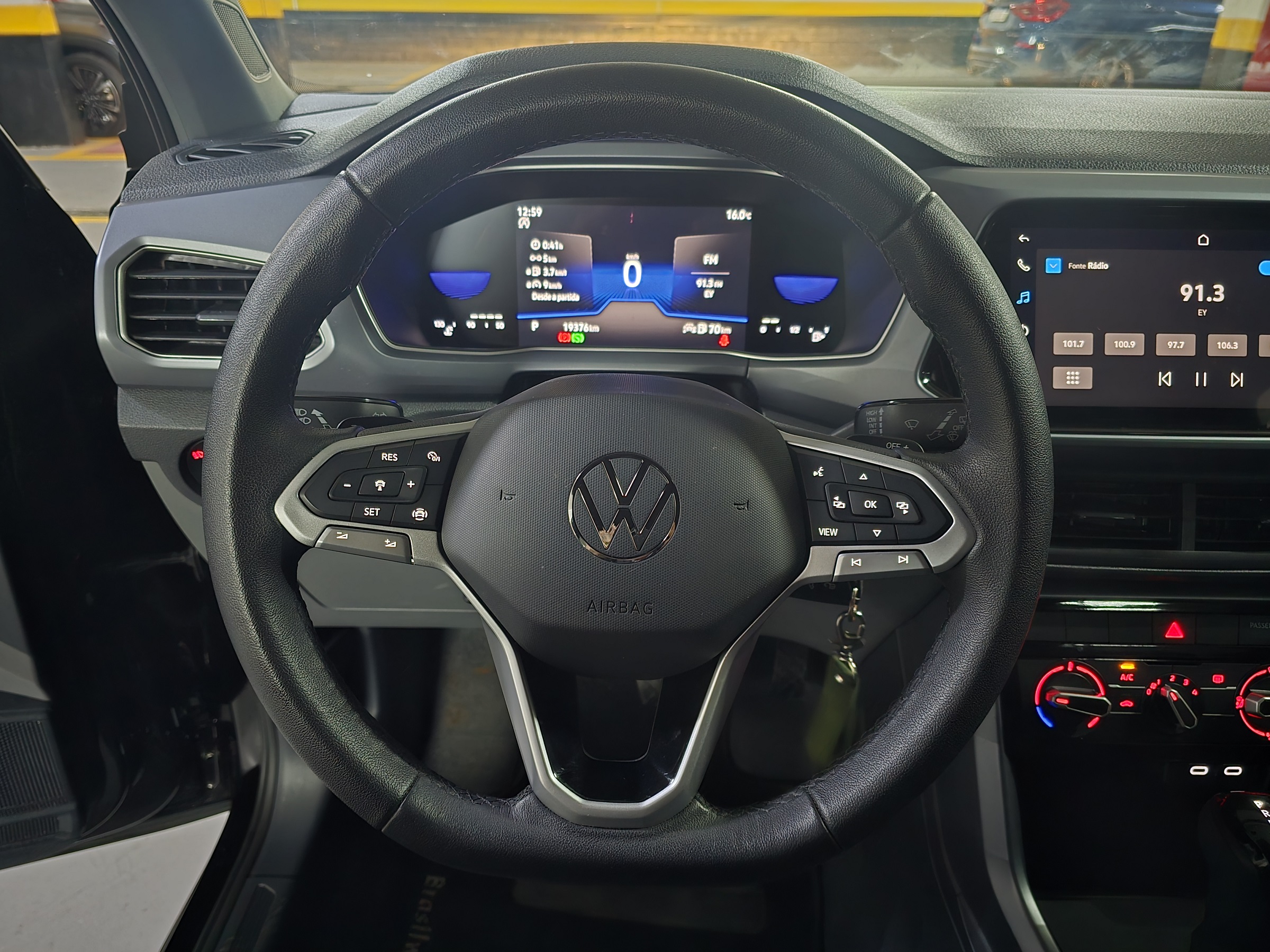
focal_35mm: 23
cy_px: 476
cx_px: 635
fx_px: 844
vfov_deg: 58.9
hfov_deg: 73.9
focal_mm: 6.3
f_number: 1.7
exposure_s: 1/15
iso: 2500
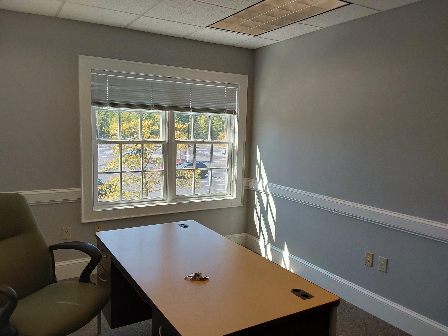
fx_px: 362
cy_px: 168
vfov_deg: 49.7
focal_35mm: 28
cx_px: 224
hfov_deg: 63.4
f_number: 1.9
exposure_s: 1/247
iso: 50
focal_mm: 2.91
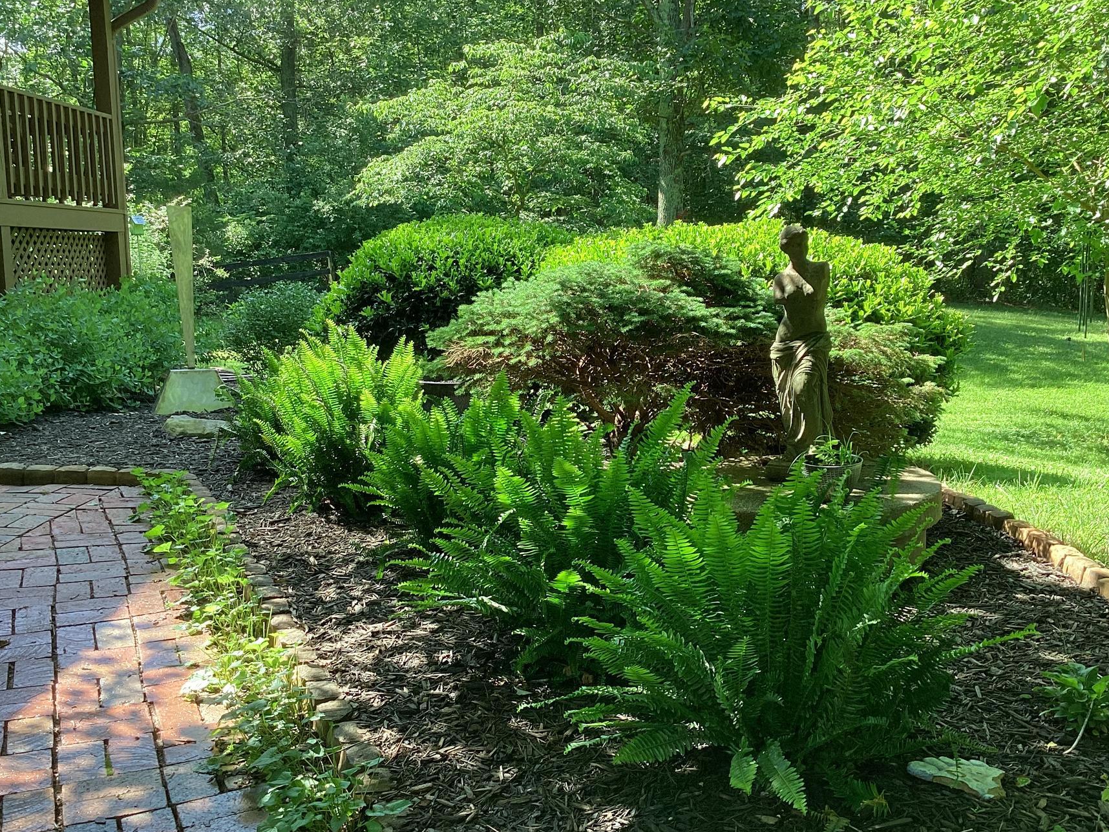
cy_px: 433
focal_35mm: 37
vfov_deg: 38.7
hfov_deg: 50.1
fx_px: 1185
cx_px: 595
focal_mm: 3.3
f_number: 2.4
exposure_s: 1/120
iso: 50
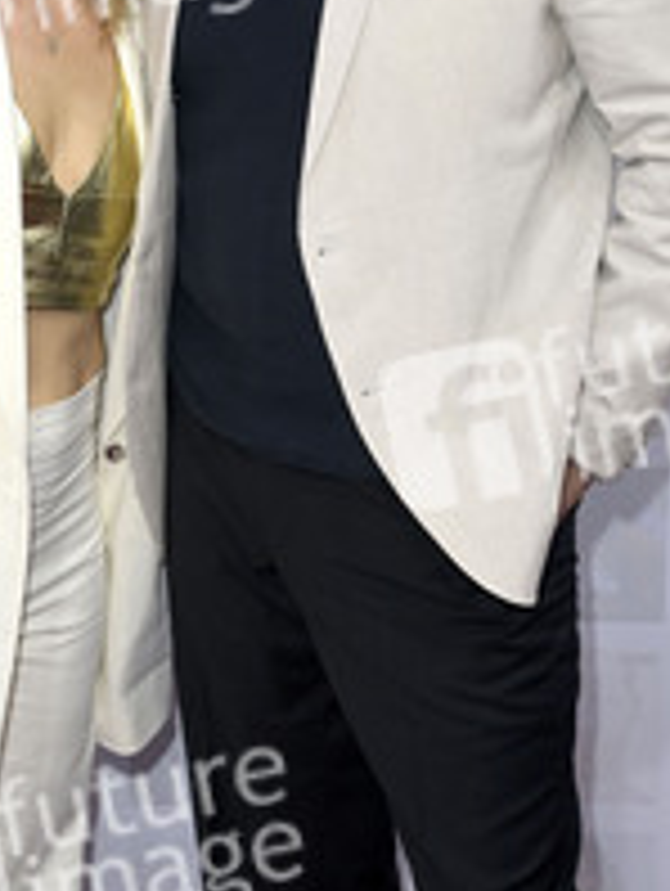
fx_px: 2498
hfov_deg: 15.2
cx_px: 202
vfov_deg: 20.0
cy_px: 180
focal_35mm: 97
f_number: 7.1
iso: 400
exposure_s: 1/200
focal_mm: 50
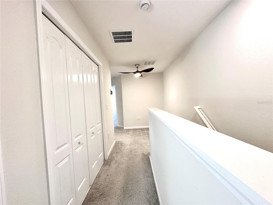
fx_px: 110
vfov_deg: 85.7
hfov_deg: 102.1
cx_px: 136
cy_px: 102
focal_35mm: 14
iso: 250
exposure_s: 1/120
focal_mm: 2.22
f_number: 2.2
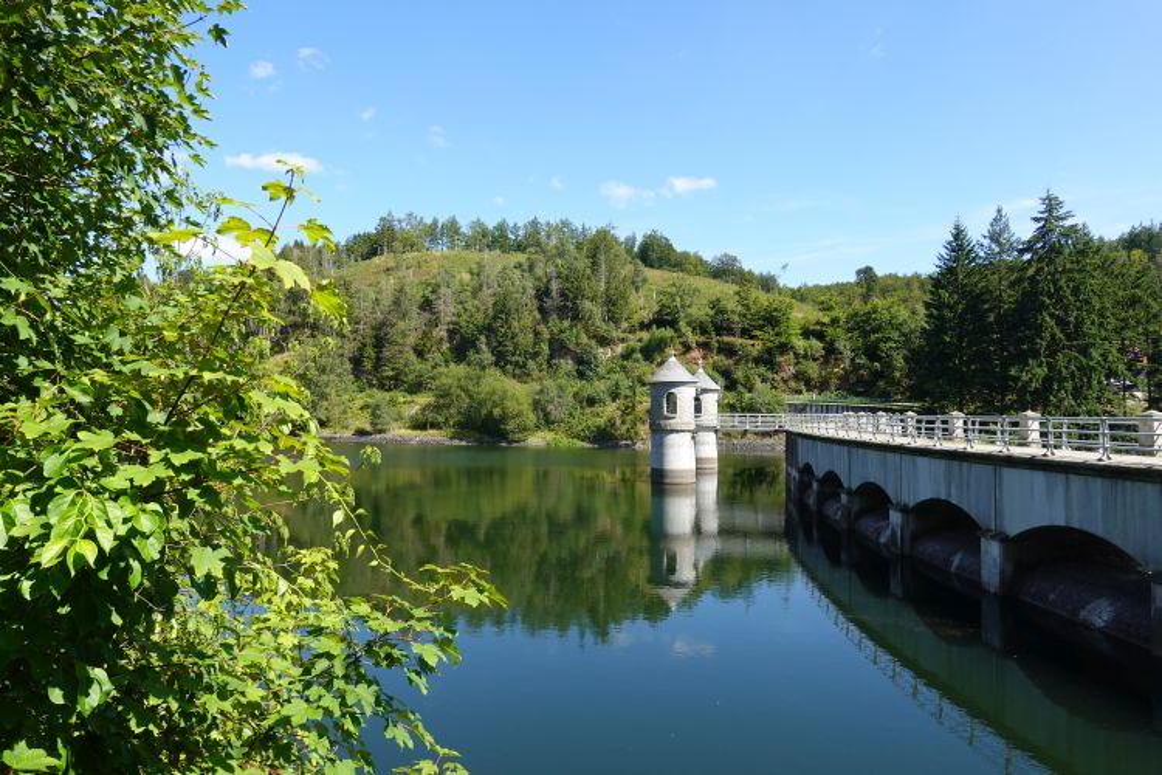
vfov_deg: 53.1
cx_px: 581
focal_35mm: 24
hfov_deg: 73.7
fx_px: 775
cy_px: 388
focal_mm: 9
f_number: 5.6
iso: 100
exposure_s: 1/200
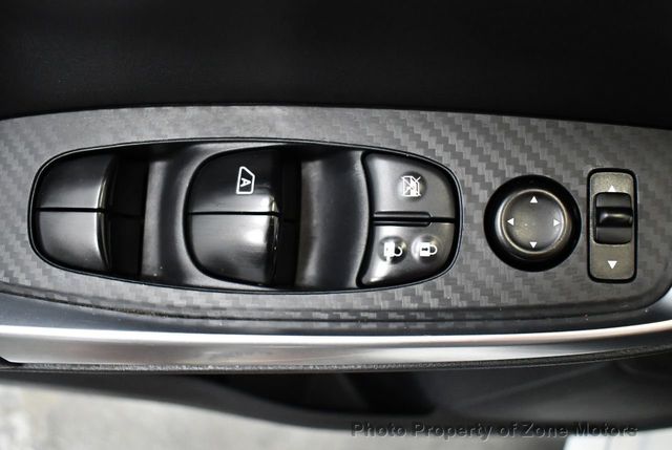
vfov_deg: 37.0
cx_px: 336
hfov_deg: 53.1
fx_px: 673
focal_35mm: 36
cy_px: 225
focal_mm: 18
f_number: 3.5
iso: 3200
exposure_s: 1/125
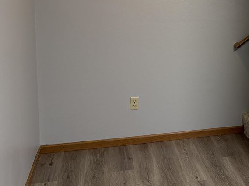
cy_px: 31
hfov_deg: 32.7
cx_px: 249
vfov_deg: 26.4
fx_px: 388
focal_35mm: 54
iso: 200
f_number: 1.78
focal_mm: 6.76
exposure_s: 1/120
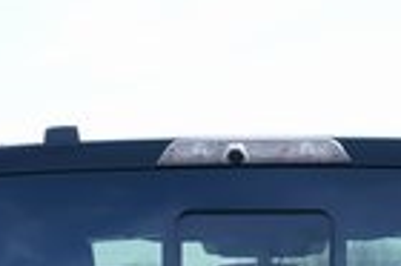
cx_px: 229
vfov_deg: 5.0
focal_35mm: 266
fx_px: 2959
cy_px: 585
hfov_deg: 7.8
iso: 100
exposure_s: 1/100
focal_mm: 58
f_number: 7.1
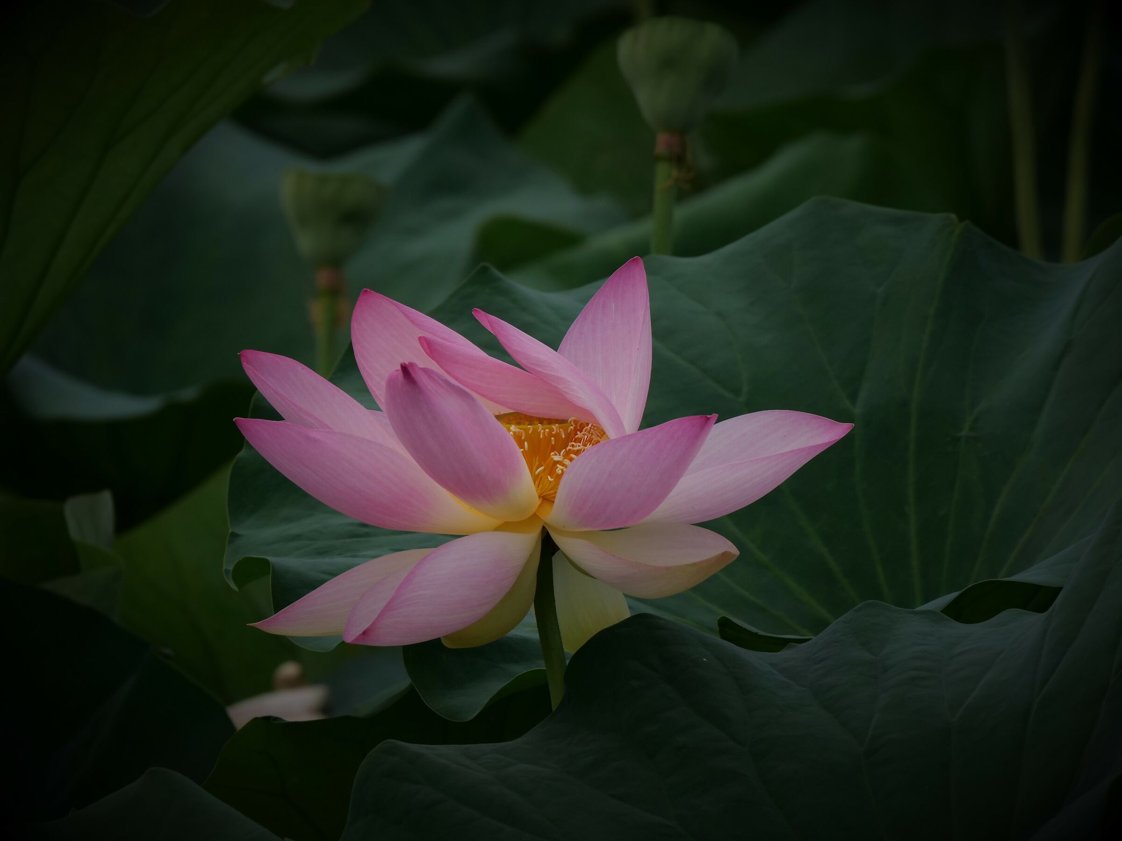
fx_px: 25930
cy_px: 420
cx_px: 561
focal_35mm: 800
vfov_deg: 1.9
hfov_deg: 2.5
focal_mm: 400
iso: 400
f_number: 8
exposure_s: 1/500
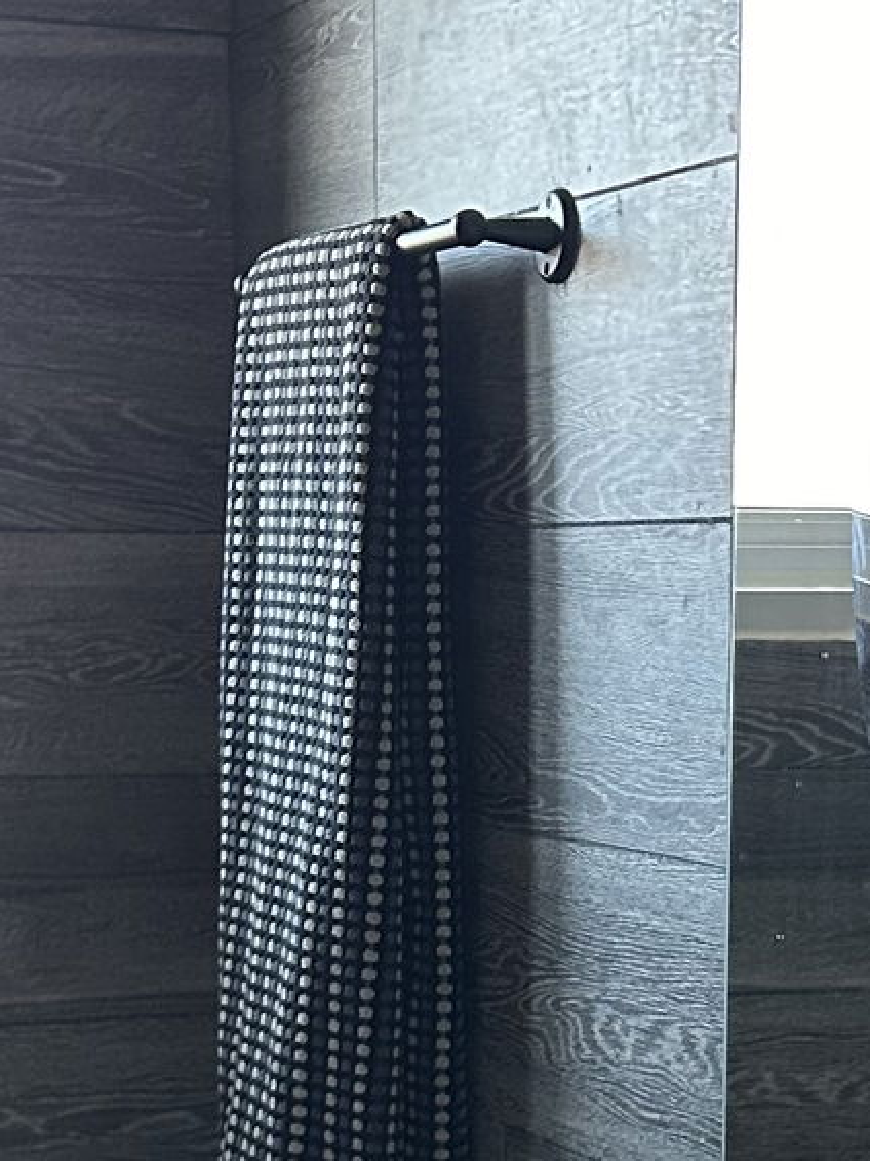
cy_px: 920
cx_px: 556
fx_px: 3287
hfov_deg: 15.1
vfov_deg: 19.8
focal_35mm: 98
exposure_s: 1/60
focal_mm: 5.7
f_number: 1.5
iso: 320
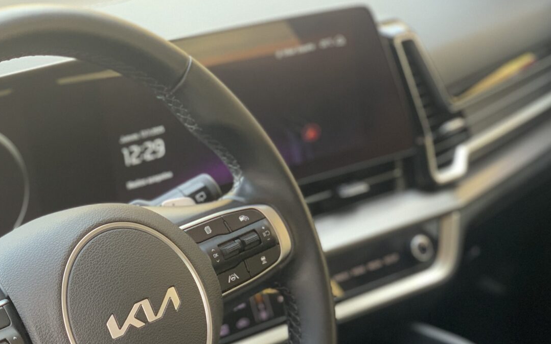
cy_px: 334
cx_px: 128
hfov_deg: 22.3
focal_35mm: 92
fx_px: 1382
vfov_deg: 14.0
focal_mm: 6
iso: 125
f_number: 2.4
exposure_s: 1/82
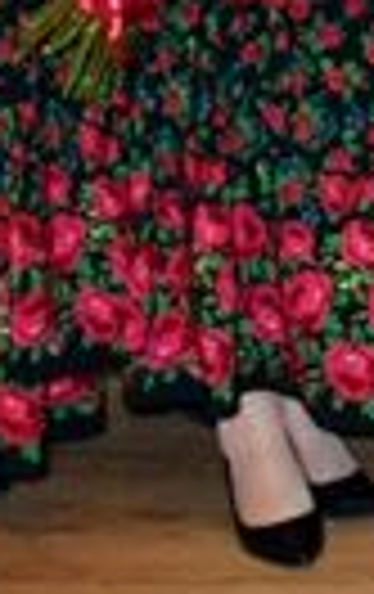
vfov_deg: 9.1
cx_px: 1460
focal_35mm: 218
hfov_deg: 5.3
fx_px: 3547
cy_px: -526
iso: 800
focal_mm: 21
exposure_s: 1/80
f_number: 4.5
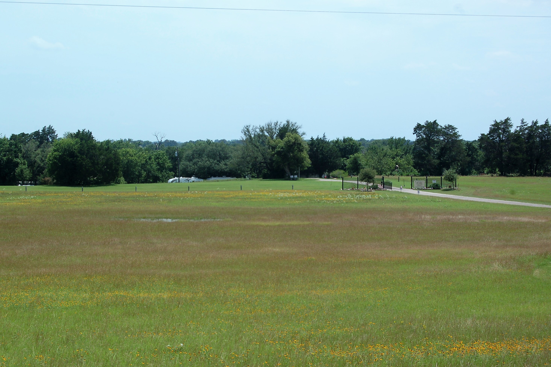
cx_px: 276
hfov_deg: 24.6
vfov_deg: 16.5
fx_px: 1262
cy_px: 184
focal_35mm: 82
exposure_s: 1/320
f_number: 9
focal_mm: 55
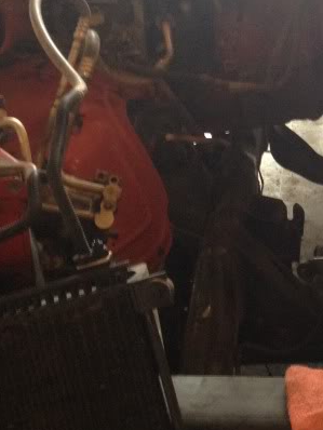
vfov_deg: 21.5
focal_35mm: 90
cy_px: 99
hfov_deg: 15.7
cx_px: 412
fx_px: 1119
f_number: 2.4
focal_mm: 4.3
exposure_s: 1/20
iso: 160
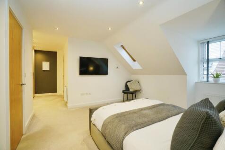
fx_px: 100
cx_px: 112
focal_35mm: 16
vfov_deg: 73.7
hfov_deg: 96.8
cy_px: 75
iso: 2000
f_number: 7.1
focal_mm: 16
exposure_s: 1/80
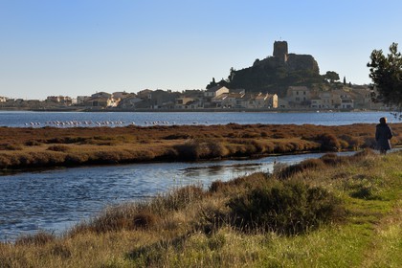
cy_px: 134
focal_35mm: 98
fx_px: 1094
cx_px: 201
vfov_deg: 14.0
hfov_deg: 20.8
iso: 200
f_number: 14
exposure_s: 1/320
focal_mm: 98
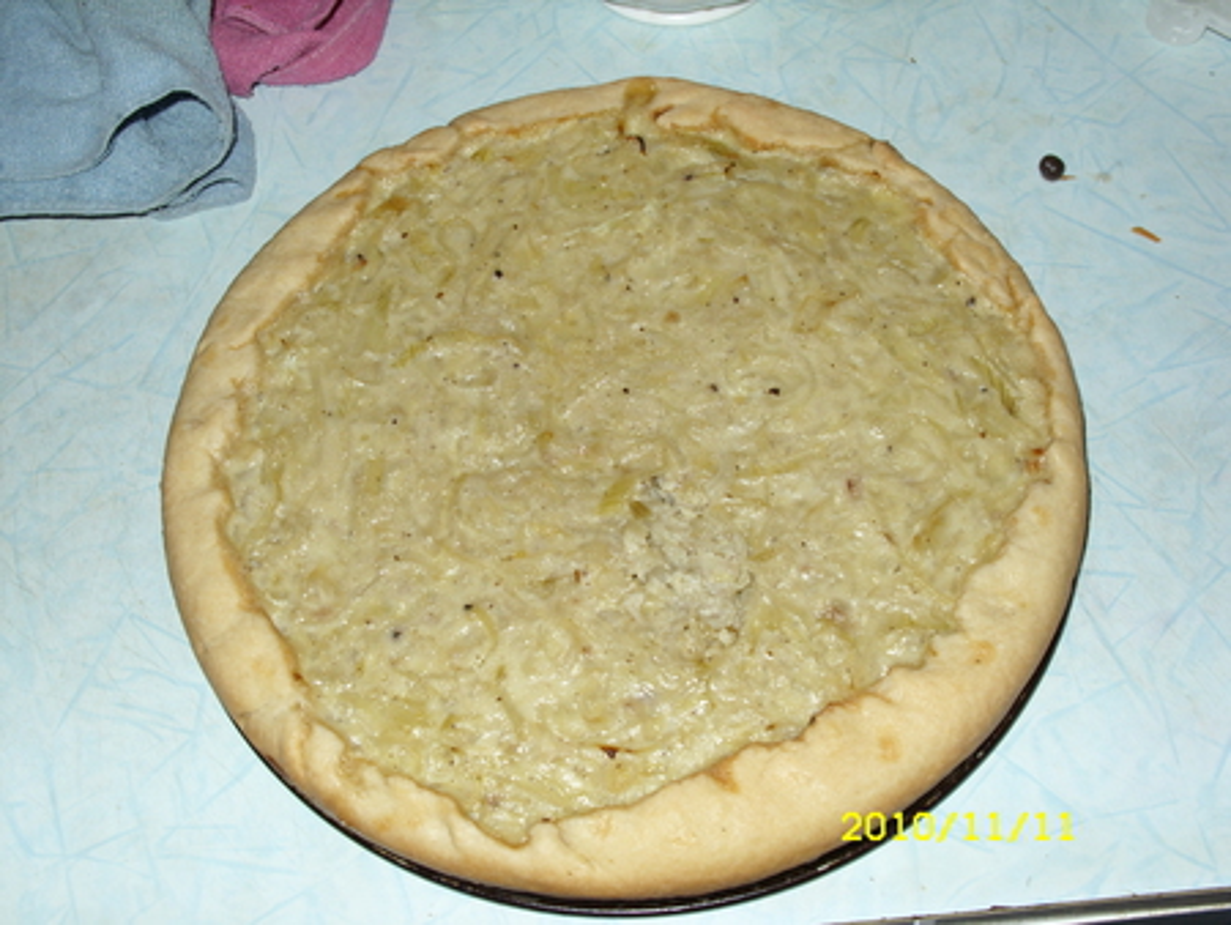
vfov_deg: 37.8
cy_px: 462
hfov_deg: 49.0
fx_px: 1352
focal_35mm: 38
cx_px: 616
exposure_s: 1/30
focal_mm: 6.3
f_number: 4.9
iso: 50
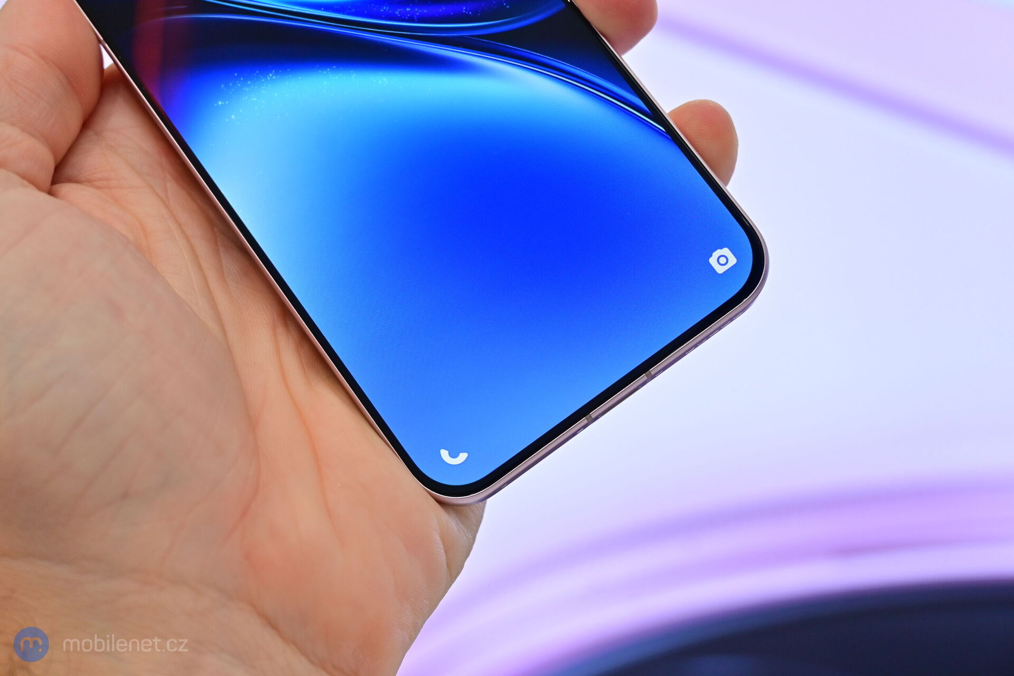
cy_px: 338
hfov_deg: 43.0
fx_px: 1289
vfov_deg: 29.4
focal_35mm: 46
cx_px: 507
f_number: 5.6
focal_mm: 30.5
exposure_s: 1/125
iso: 320
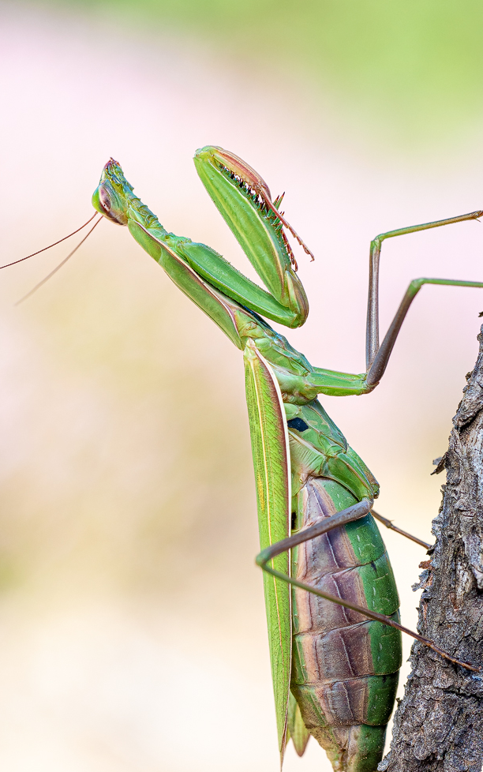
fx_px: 3283
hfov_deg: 8.4
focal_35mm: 156
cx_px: 288
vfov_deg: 13.4
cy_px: 455
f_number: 4.5
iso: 200
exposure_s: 1/160
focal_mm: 60
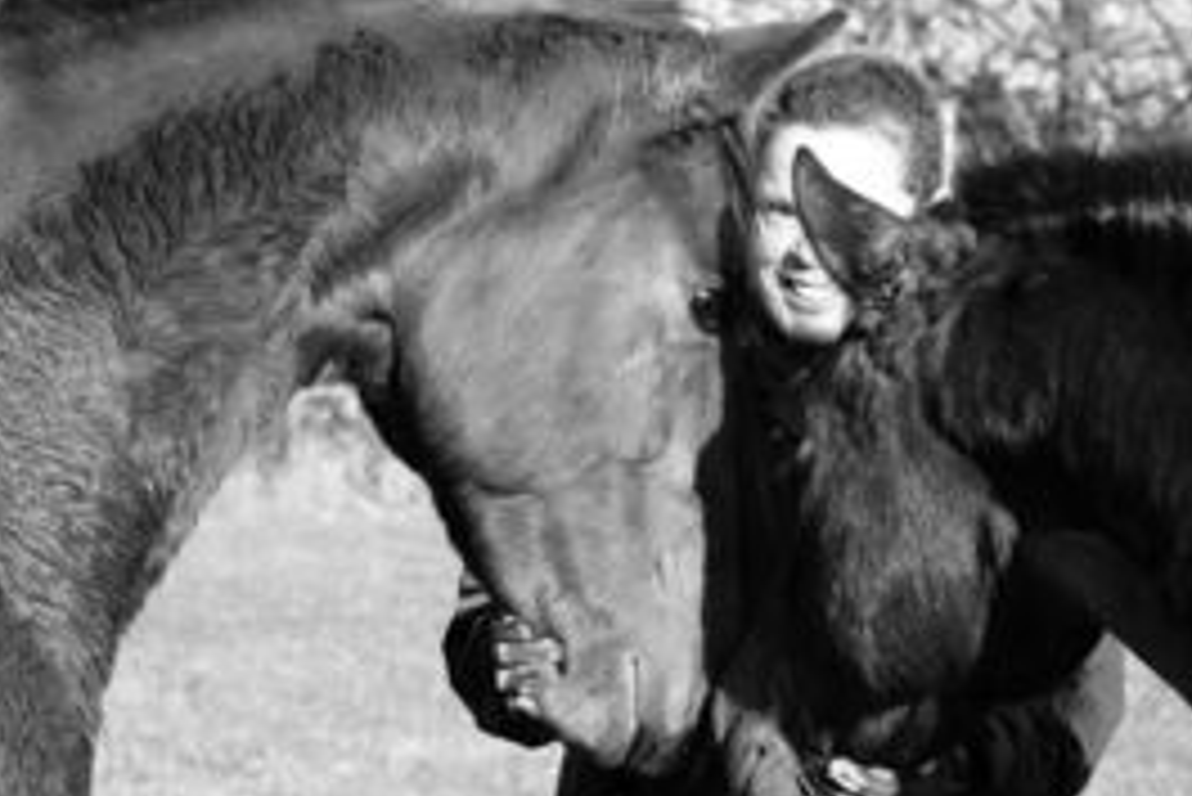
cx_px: 643
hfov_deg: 9.9
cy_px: 351
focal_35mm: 208
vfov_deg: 6.6
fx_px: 6891
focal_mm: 80
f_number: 8
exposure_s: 1/500
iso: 800
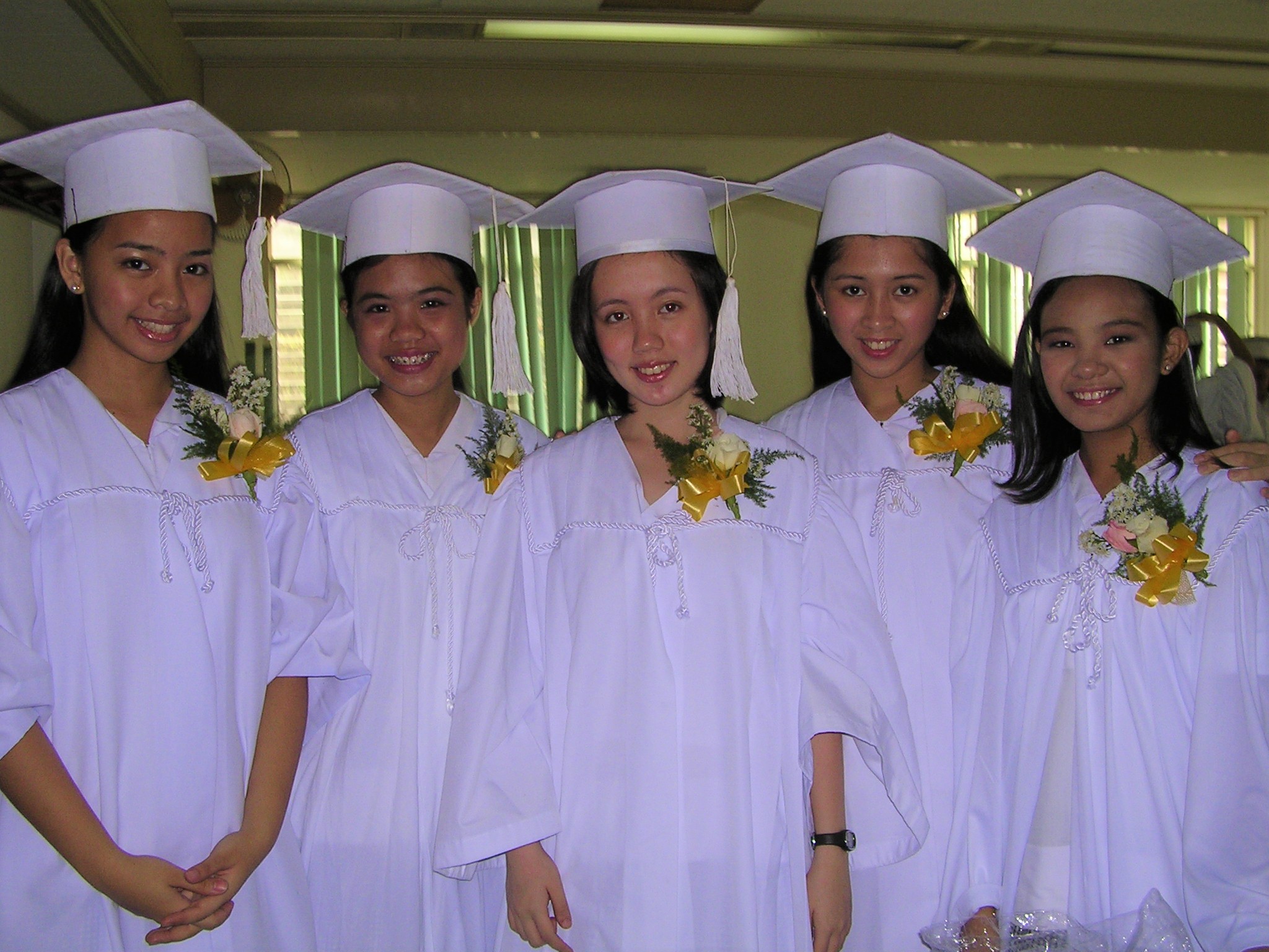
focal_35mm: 38
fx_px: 1393
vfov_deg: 37.7
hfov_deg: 49.0
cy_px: 476
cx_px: 634
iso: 100
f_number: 2.8
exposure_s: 1/60.1
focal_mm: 5.8
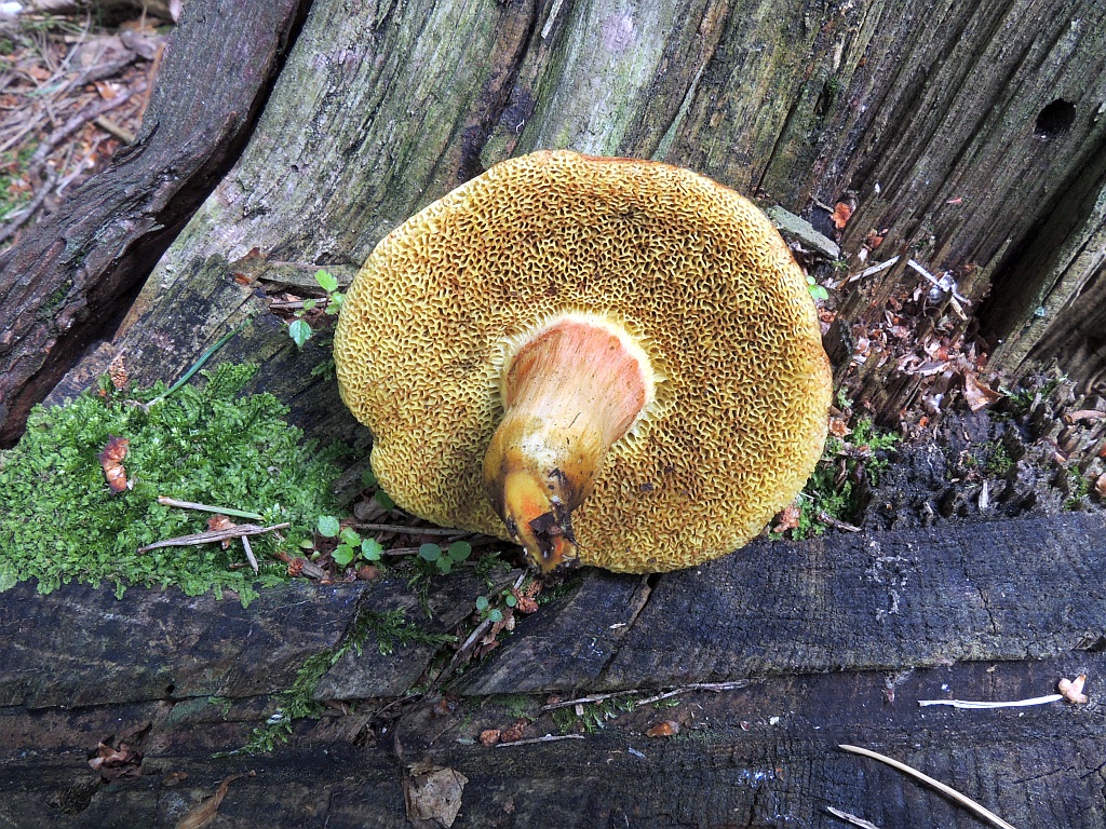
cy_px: 414
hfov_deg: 52.6
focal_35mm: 35
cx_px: 553
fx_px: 1118
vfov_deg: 40.7
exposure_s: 1/13
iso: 100
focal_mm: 6.2
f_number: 8.1
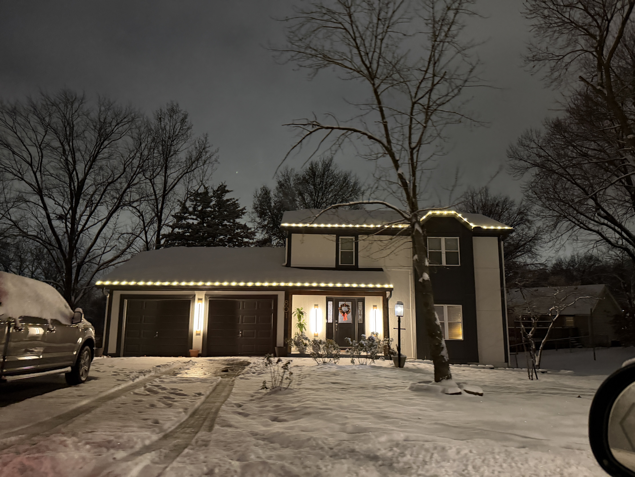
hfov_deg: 71.6
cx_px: 318
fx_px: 440
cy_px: 238
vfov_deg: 56.8
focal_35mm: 24
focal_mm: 6.76
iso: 1250
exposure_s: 1/30
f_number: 1.78
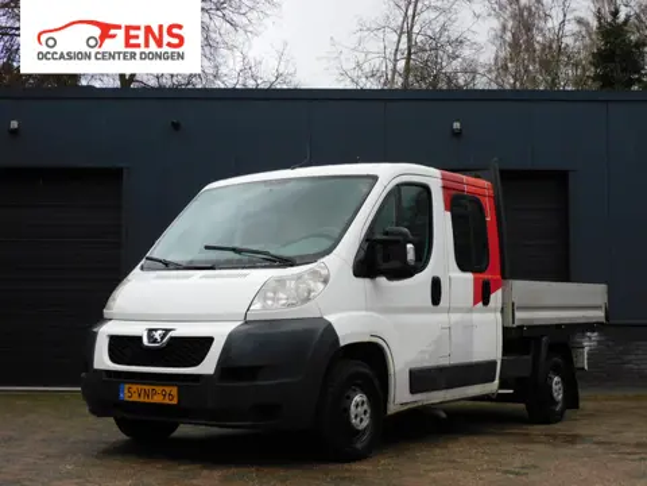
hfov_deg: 34.9
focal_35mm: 55
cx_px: 324
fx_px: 1028
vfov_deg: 26.6
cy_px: 243
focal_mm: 9.9
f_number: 4
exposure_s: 1/400
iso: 125
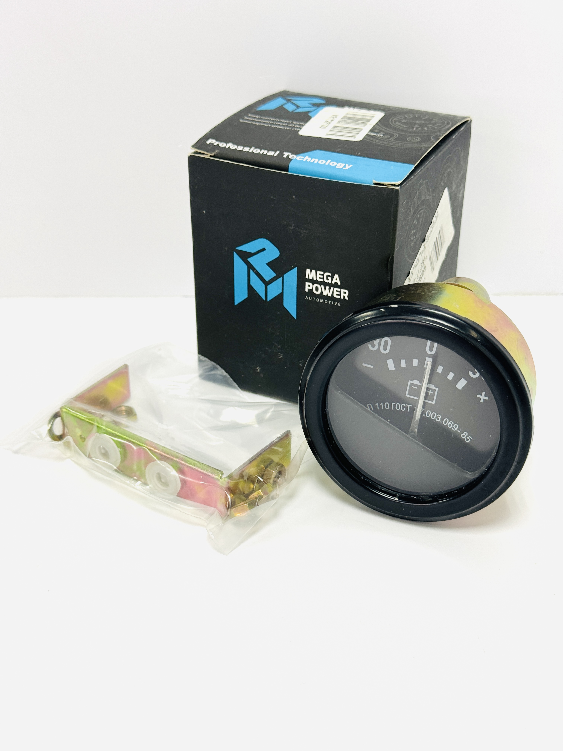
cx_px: 282
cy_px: 376
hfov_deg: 30.3
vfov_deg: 39.7
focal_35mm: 48
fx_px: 1041
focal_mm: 6.76
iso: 80
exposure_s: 1/100
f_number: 1.78
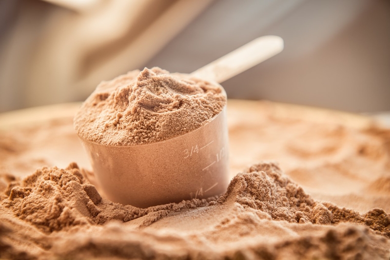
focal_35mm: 70
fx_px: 759
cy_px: 130
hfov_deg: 28.8
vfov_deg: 19.5
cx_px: 195
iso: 100
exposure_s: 1/2.5
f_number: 5
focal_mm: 70
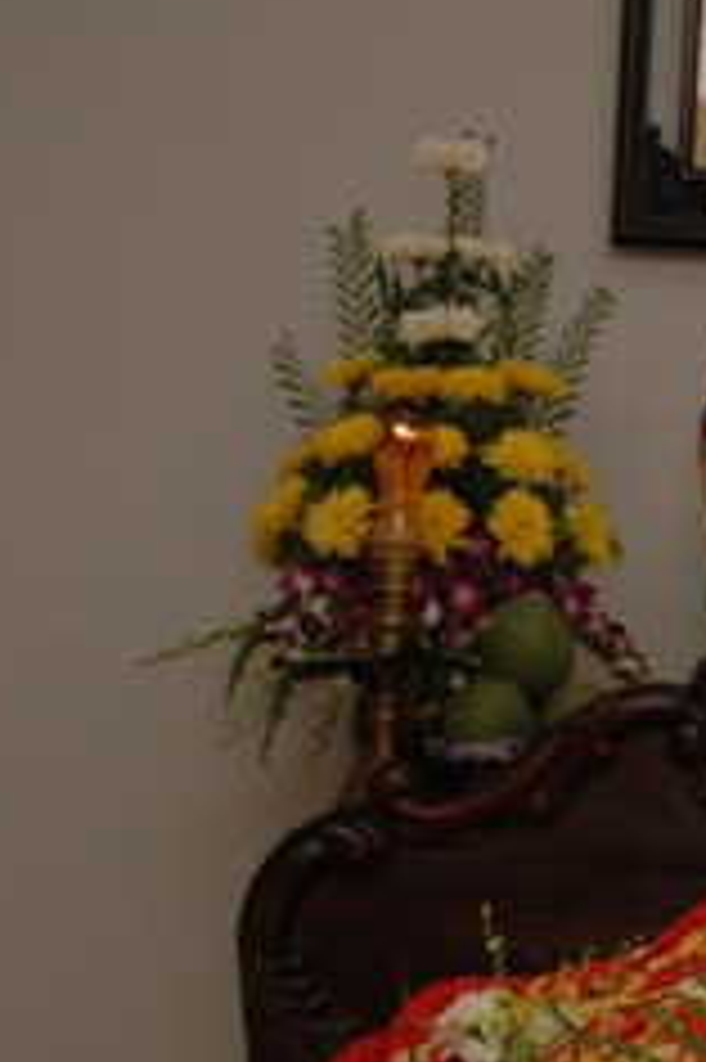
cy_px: 1080
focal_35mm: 126
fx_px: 3722
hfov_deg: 10.7
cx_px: 755
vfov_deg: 15.9
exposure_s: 1/60
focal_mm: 31
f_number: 4
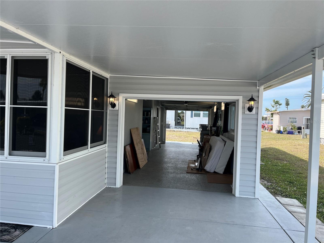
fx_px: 243
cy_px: 122
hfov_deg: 67.3
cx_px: 162
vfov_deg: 53.1
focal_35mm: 26
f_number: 1.6
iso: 50
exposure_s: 1/1028
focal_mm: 5.1
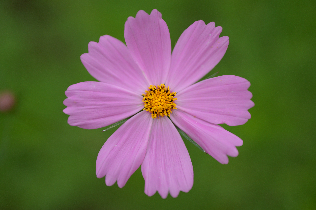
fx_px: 430
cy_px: 111
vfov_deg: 27.5
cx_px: 156
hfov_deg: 40.3
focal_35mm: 49
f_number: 1.8
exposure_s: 1/800
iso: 100
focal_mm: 45
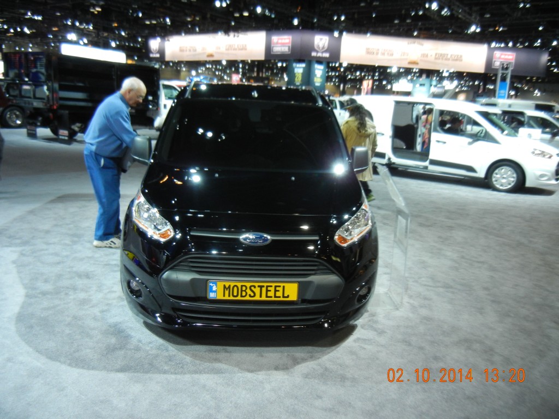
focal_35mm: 30
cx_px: 280
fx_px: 484
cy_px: 210
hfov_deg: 60.0
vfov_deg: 46.8
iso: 400
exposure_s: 1/43.2
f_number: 3.5
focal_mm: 5.4
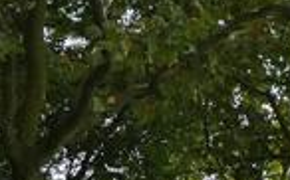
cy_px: 518
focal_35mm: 331
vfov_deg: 3.9
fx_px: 2614
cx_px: -4
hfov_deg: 6.3
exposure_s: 1/160
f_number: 4.2
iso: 80
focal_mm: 10.3
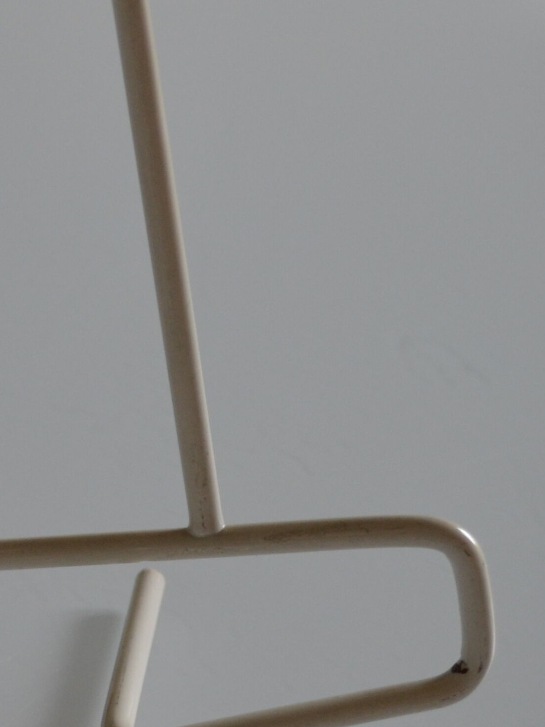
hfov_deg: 10.9
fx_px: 2760
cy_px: 400
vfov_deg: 15.0
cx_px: -235
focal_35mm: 132
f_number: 4.5
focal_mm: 29
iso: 400
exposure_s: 1/50
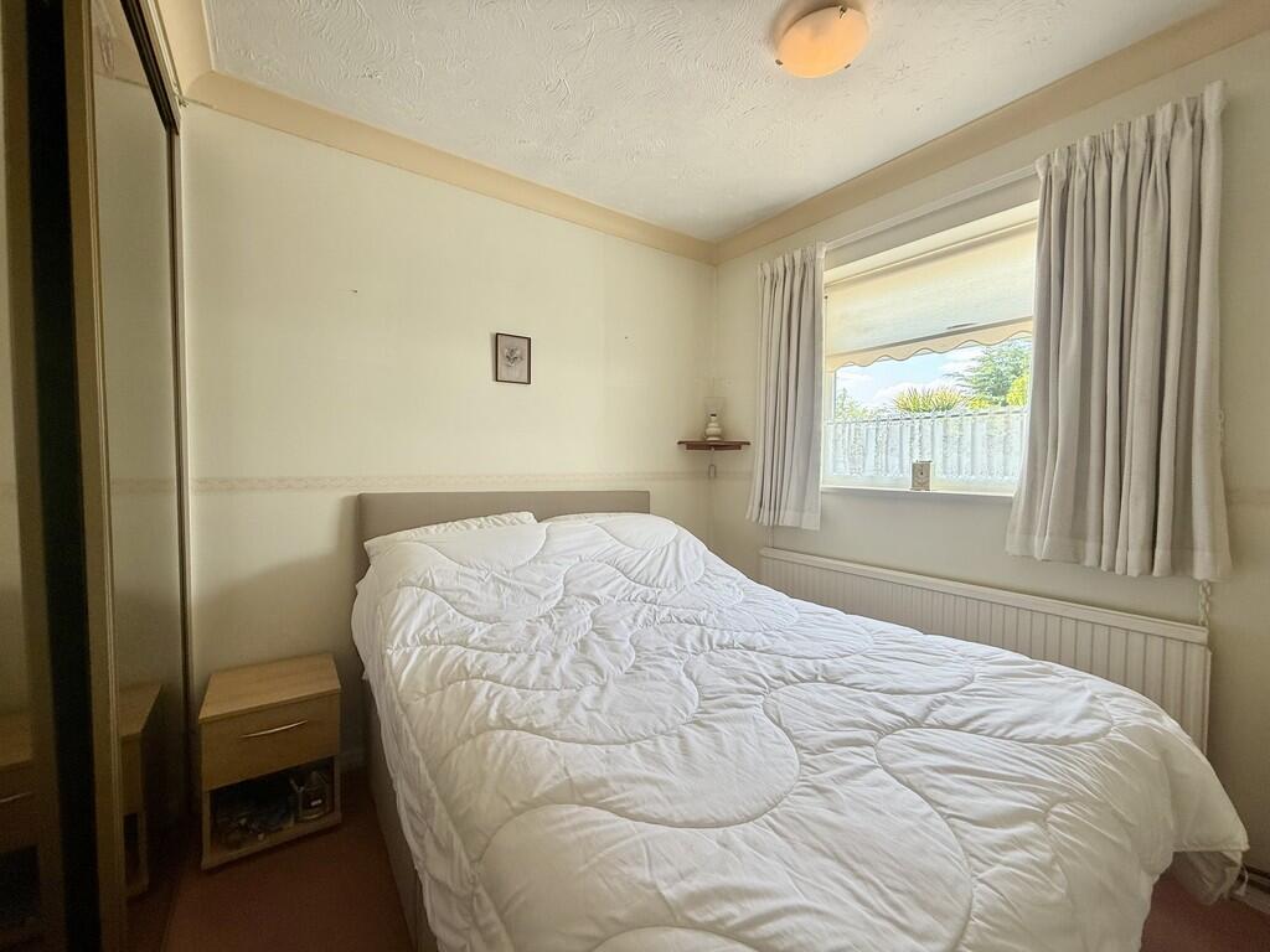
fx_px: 514
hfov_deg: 102.1
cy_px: 476
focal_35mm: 14
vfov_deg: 85.7
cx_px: 635
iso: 64
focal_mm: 2.22
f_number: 2.2
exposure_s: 1/113
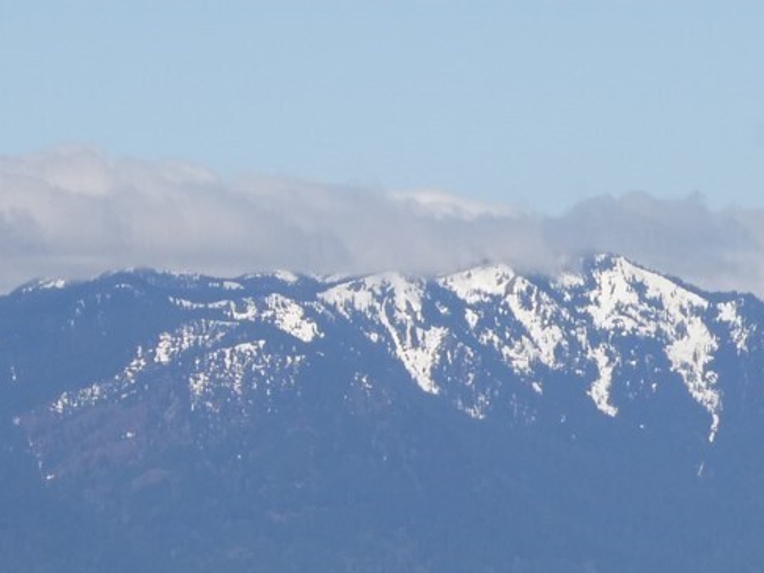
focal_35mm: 497
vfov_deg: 3.0
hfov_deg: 4.0
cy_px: 389
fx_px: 10975
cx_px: 442
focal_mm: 27.1
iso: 80
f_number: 5.4
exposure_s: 1/800
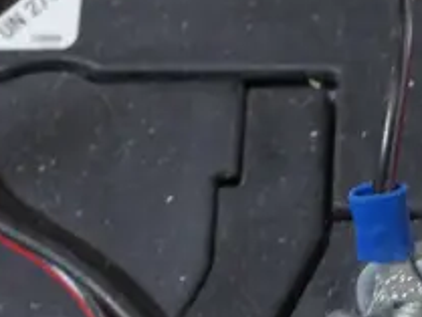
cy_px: 342
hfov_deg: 11.2
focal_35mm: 176
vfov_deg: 8.4
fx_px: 2147
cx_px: 325
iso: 500
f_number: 4
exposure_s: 1/60
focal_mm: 18
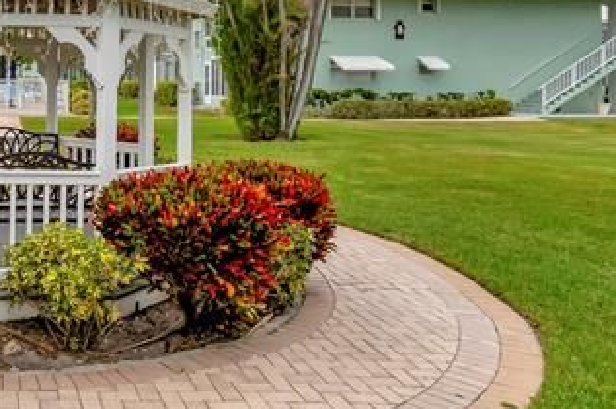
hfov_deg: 43.9
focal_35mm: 38
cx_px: 10
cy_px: 61
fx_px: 650
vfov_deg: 33.6
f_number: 8
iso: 500
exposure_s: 1/2000
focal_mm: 10
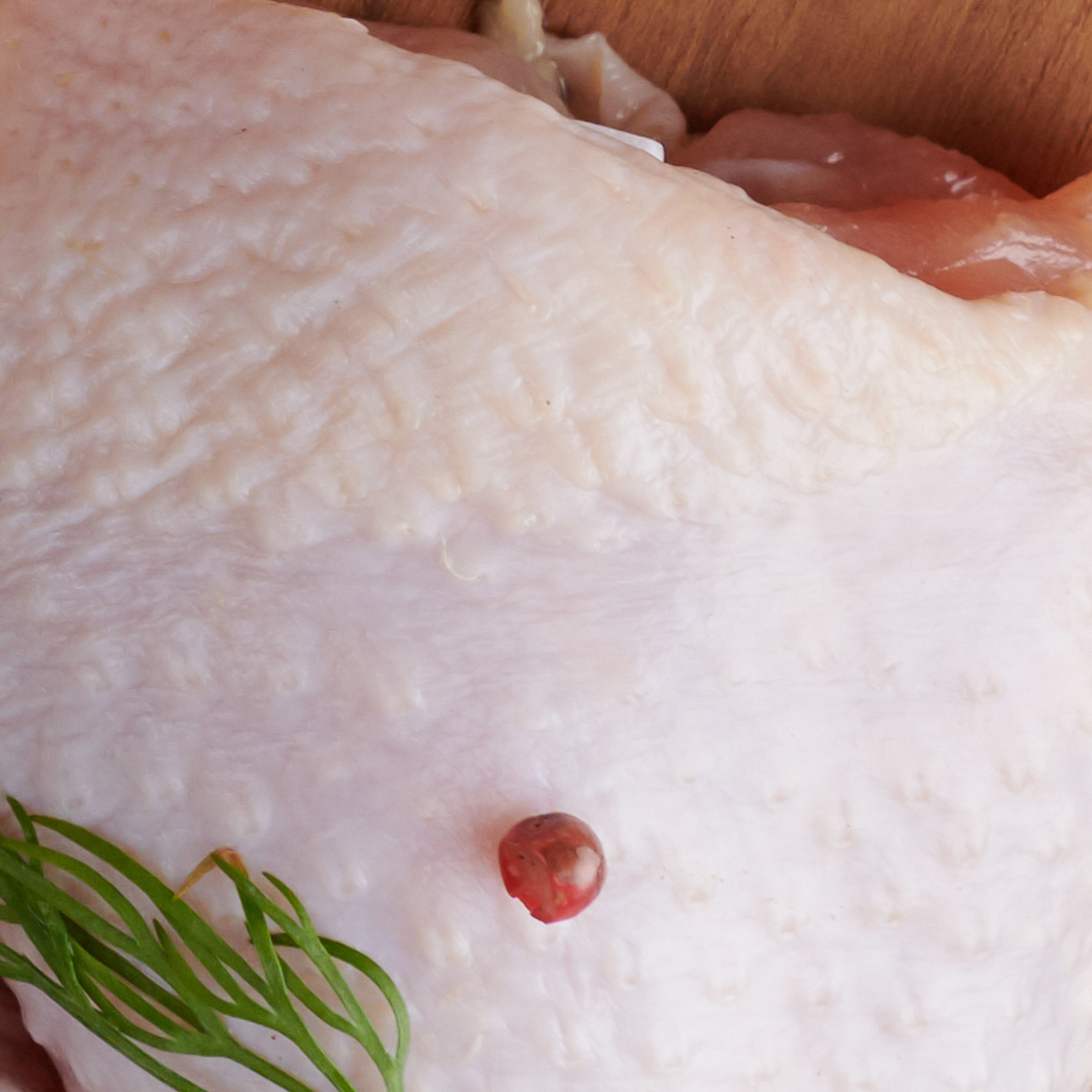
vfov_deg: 5.1
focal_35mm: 339
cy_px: -767
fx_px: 12099
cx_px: -1286
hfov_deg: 5.1
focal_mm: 44
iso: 250
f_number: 9
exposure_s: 1/160
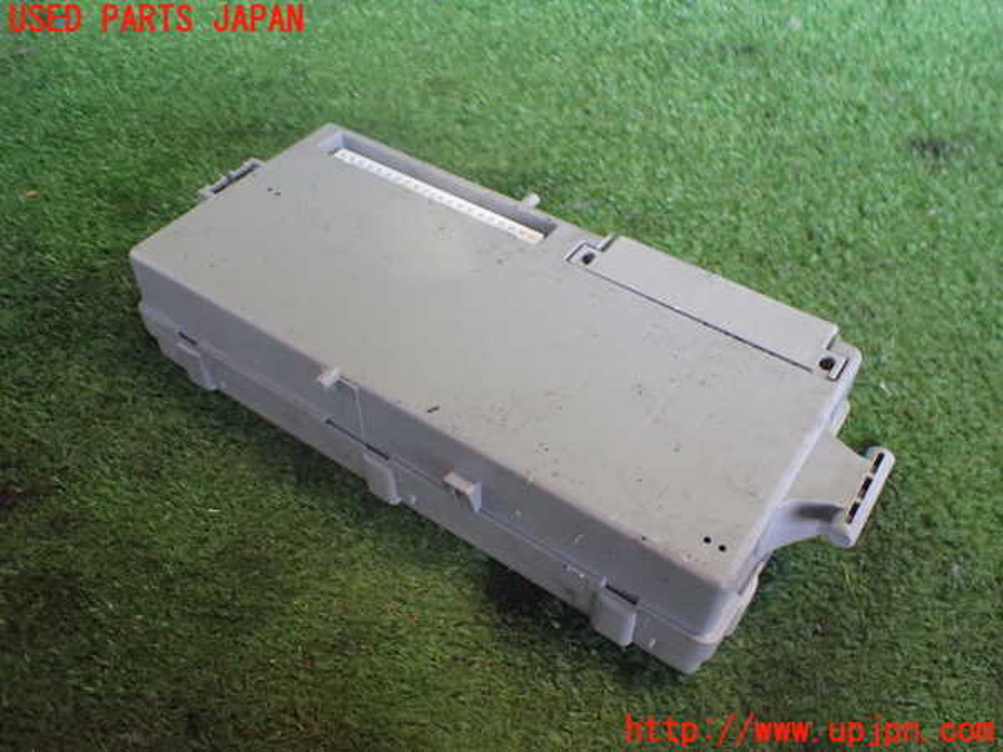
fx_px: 869
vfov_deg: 46.8
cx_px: 502
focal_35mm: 30
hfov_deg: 60.0
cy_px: 376
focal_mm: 5.4
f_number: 2.3
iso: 800
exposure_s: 1/125
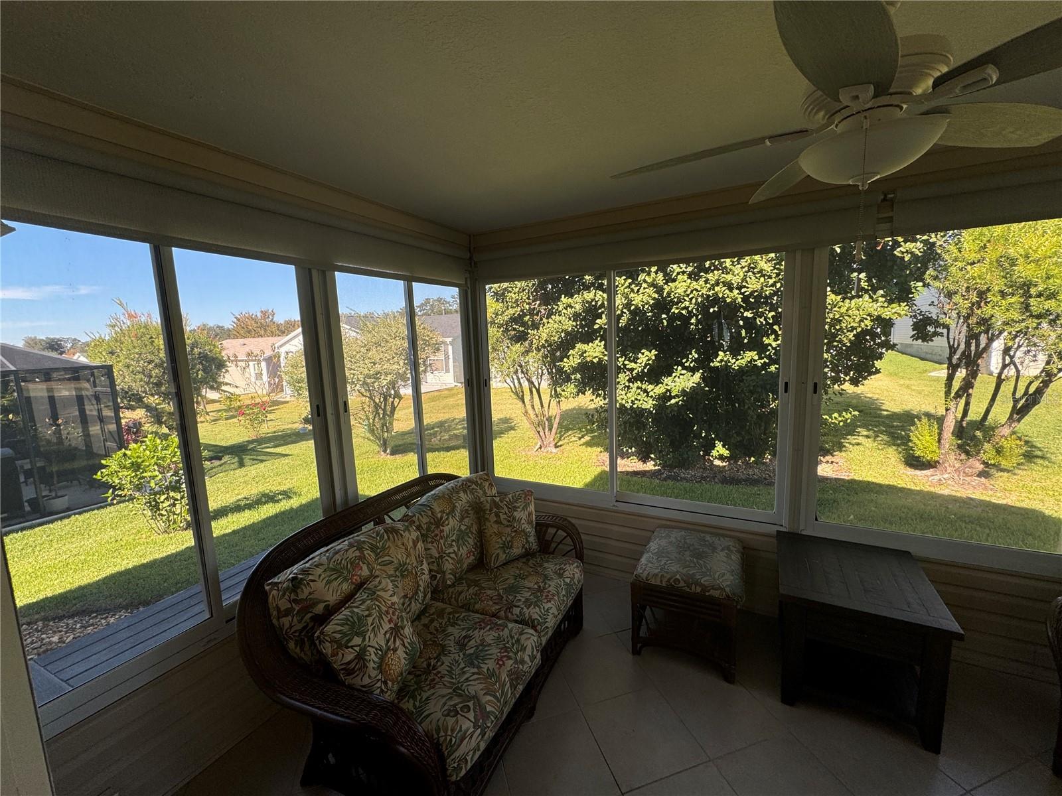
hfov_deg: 102.1
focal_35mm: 14
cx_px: 531
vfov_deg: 85.7
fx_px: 430
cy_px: 398
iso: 50
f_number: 2.2
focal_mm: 2.22
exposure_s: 1/99
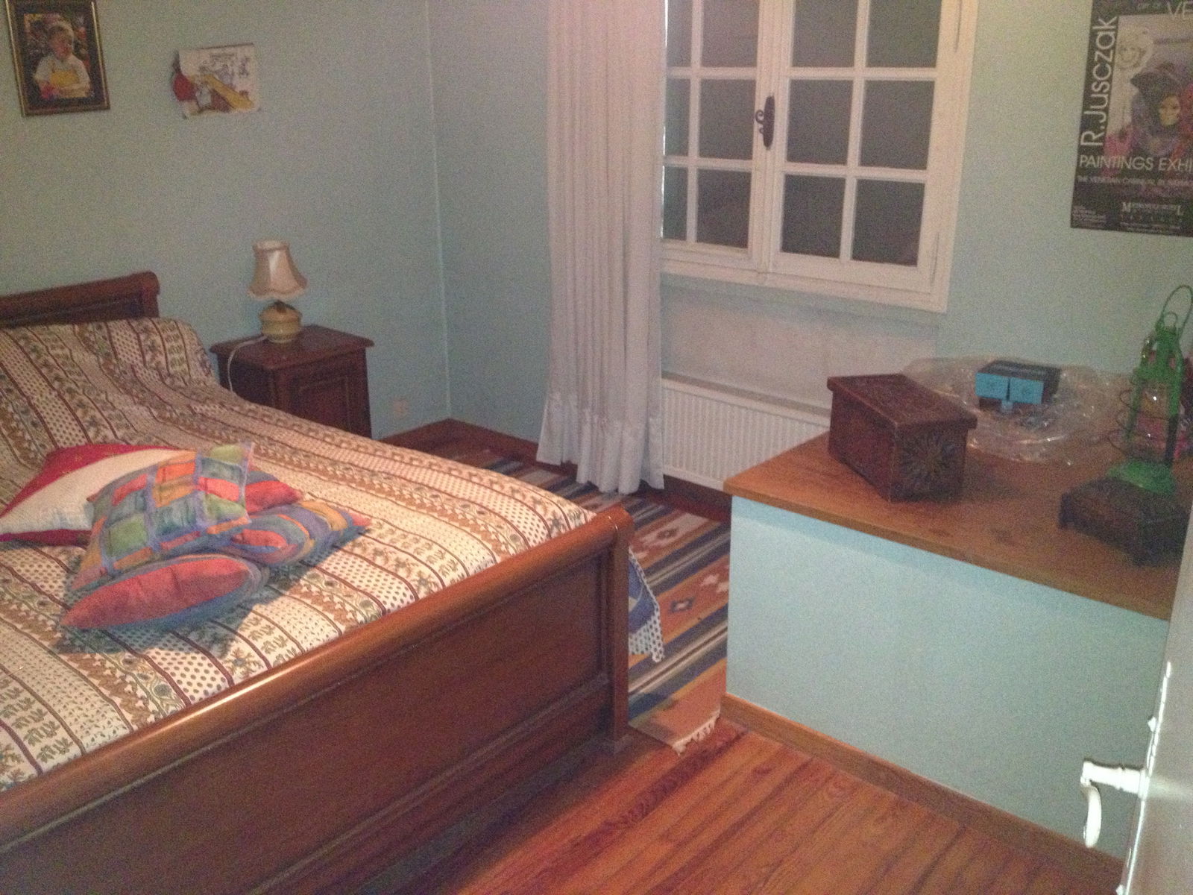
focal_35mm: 35
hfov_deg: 52.6
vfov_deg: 40.7
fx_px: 1206
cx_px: 596
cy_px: 448
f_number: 2.4
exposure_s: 1/16
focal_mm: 4.28
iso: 500
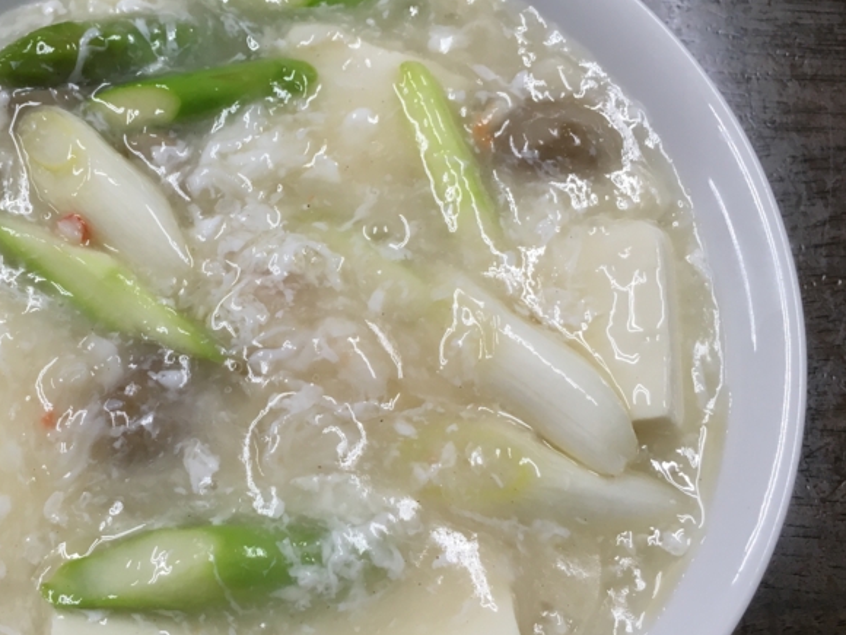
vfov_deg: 35.9
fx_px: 978
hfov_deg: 46.0
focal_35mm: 40
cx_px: 279
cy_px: 345
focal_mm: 4.15
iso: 32
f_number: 2.2
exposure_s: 1/33
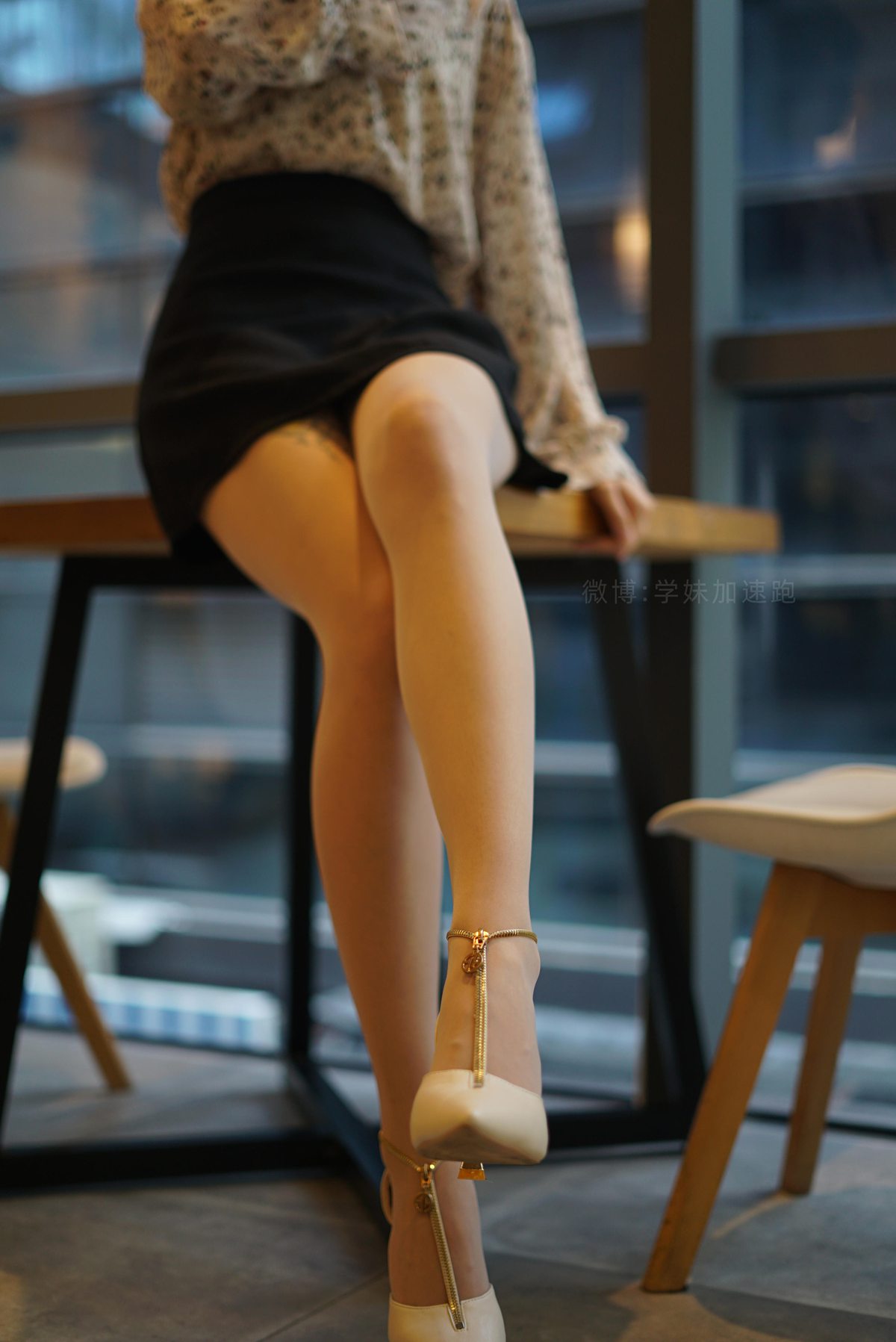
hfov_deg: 27.0
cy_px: 671
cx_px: 448
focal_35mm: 50
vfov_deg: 39.6
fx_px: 1864
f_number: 1.8
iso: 250
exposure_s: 1/125
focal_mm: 50
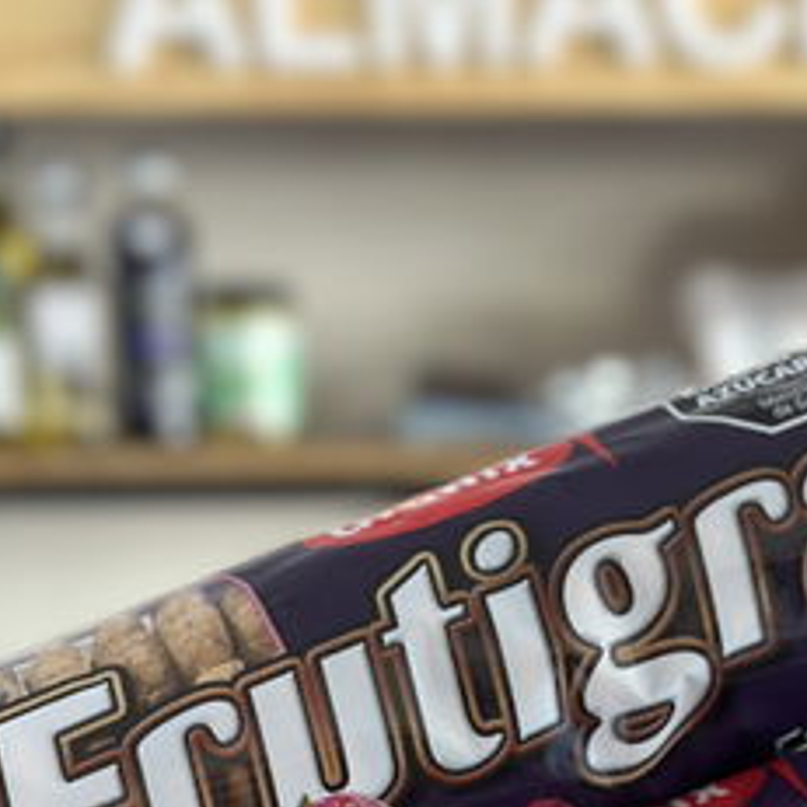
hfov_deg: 17.7
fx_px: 2585
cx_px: 555
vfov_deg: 17.3
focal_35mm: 98
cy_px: 816
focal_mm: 6.86
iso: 200
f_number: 1.78
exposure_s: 1/60
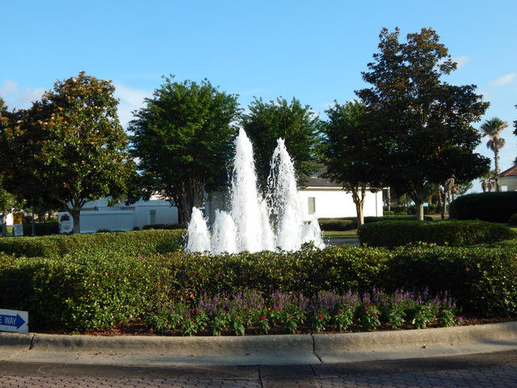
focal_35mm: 43
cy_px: 194
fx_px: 642
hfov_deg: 43.9
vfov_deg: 33.6
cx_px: 258
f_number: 3.6
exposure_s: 1/800
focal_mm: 7.7
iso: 125
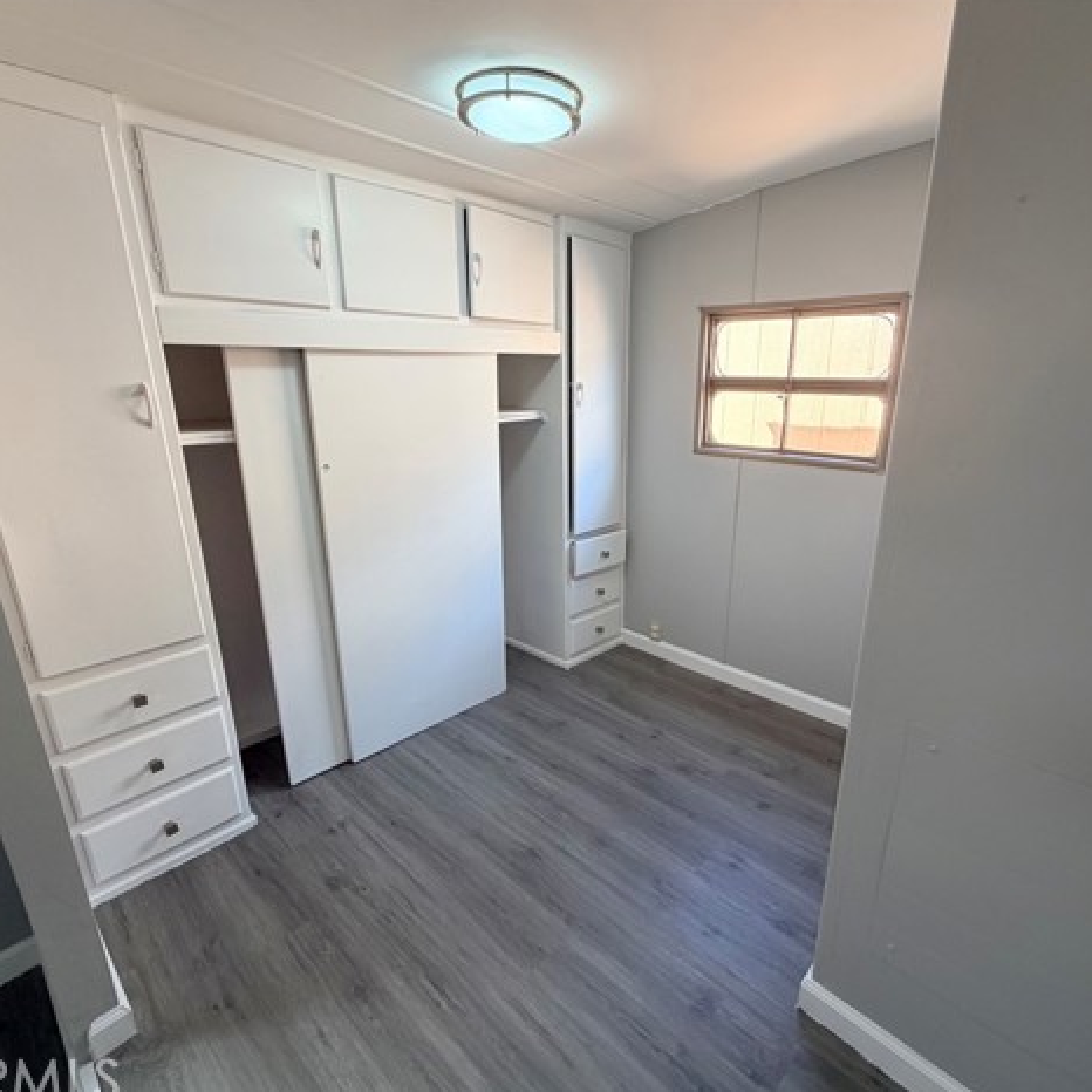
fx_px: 607
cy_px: 551
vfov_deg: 84.0
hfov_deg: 83.7
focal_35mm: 17
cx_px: 598
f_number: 2.2
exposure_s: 1/120
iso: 100
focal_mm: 2.22
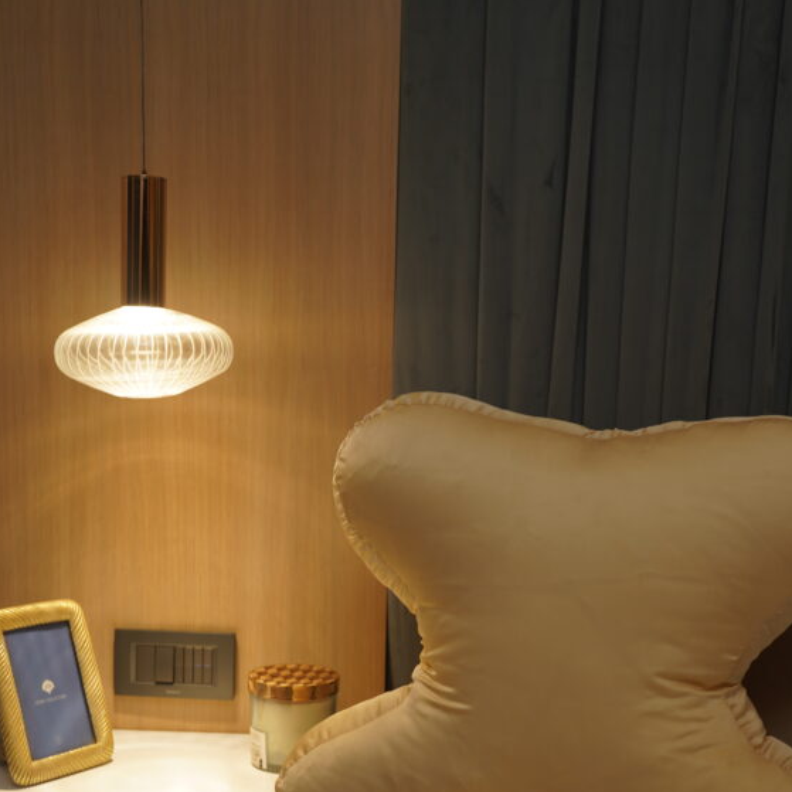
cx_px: 371
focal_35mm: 52
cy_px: 554
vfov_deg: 32.4
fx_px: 1346
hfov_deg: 32.8
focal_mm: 38
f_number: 3.5
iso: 200
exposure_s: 1/50
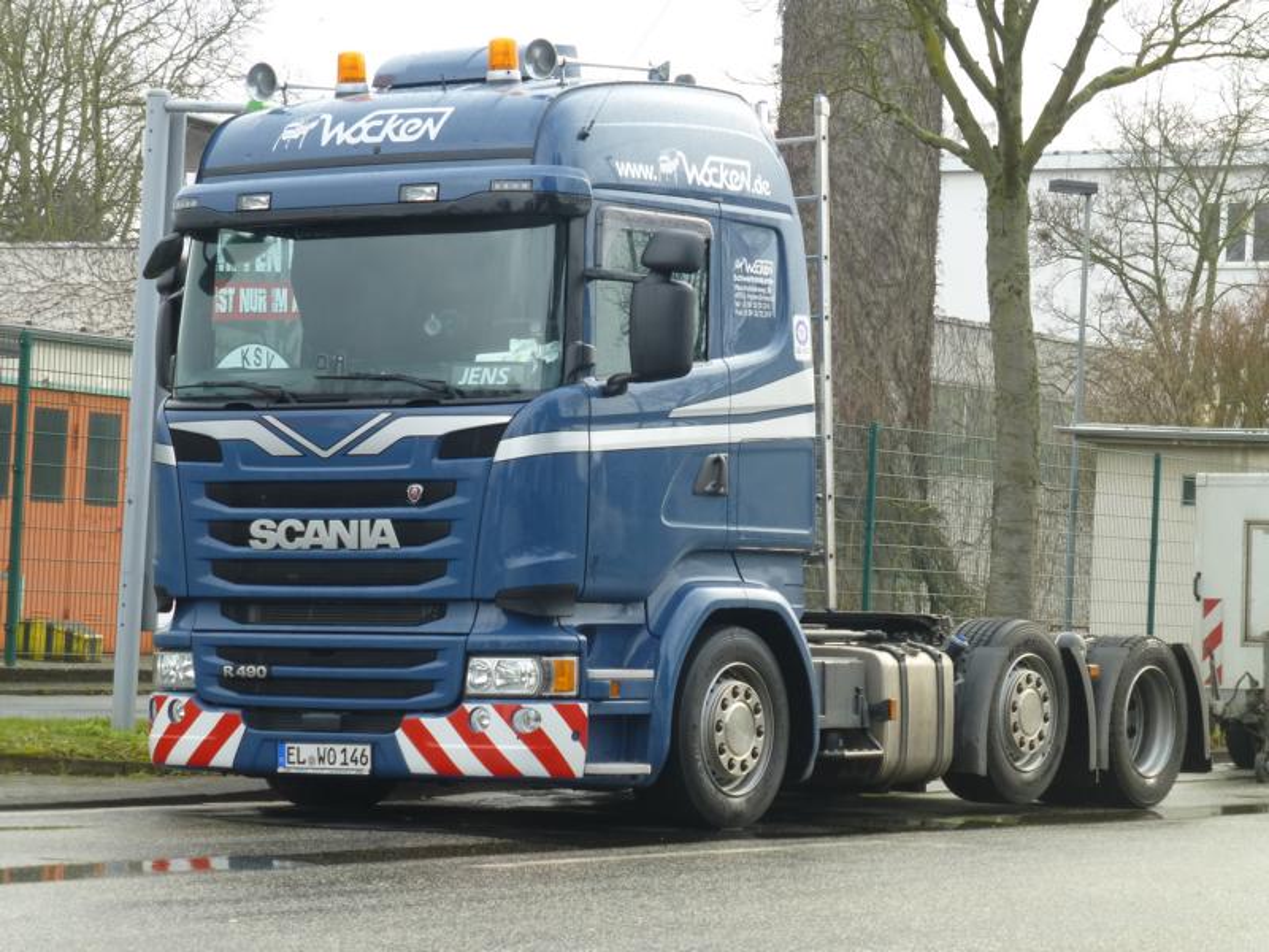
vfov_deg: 13.6
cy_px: 476
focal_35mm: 109
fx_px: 3996
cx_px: 634
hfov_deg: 18.0
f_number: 5.3
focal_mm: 19.4
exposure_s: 1/100
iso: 100
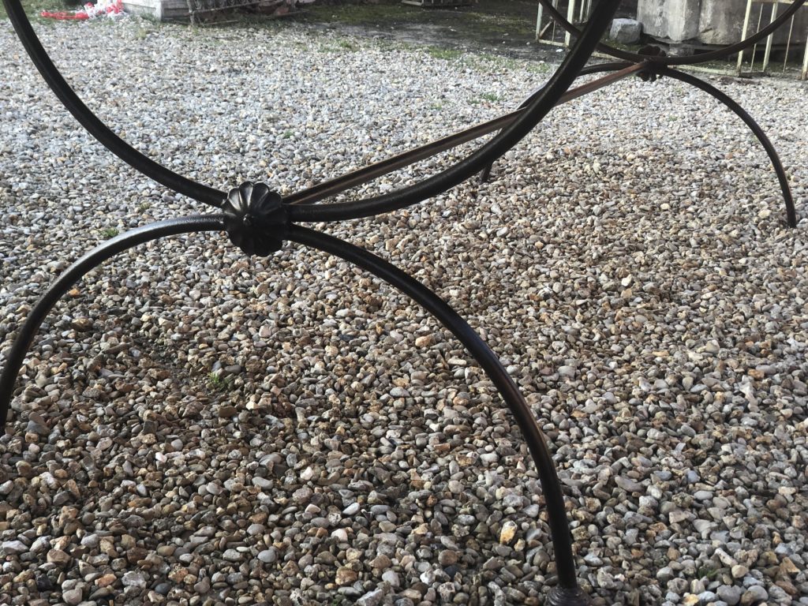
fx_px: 1214
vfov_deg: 28.0
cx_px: 404
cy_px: 303
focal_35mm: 52
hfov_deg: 36.8
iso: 32
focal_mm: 6
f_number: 2.4
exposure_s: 1/60
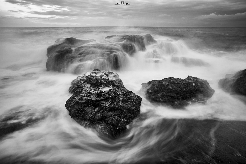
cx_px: 123
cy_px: 82
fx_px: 144
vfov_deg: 59.5
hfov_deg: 81.2
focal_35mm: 21
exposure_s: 2.5
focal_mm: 21
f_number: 8
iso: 100
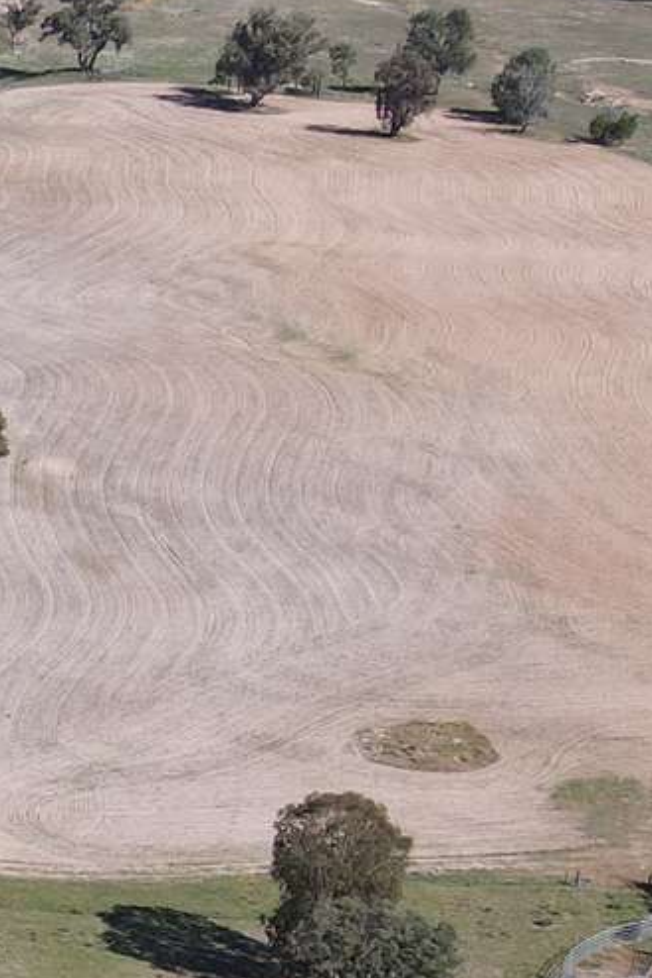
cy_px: 1026
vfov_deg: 20.2
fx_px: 2637
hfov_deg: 12.6
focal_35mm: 97
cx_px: -608
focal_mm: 4.5
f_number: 2.8
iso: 100
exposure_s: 1/500
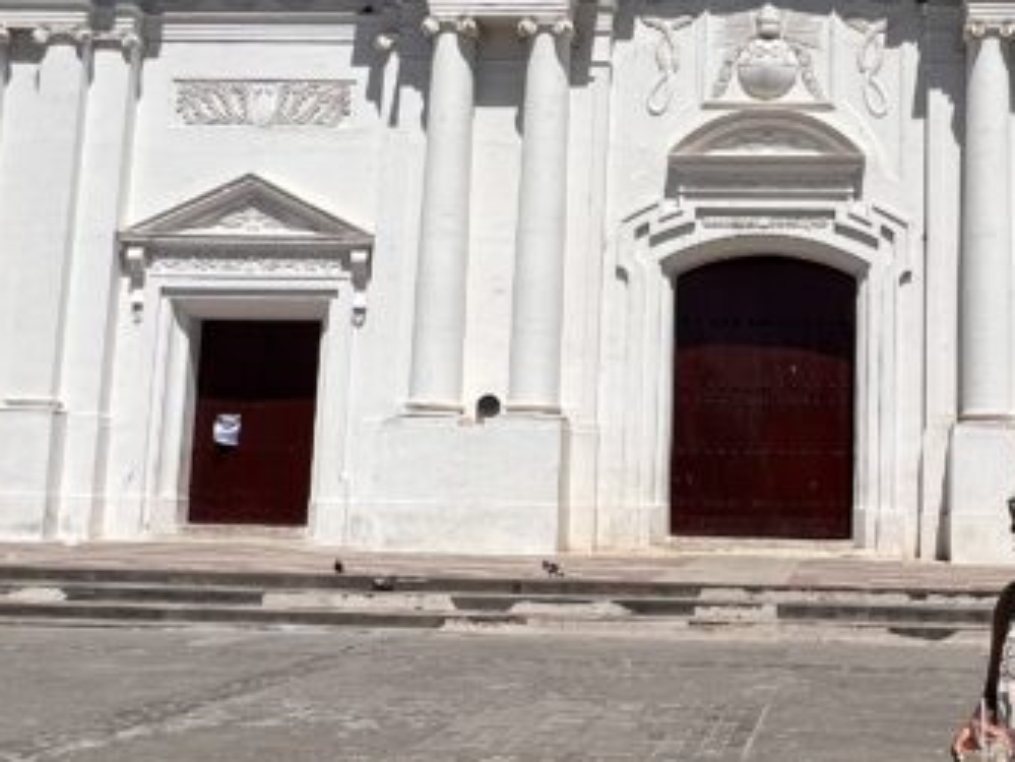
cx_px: 802
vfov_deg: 36.0
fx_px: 1173
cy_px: 363
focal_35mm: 40
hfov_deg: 44.6
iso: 32
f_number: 1.8
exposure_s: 1/3774
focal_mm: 1.57
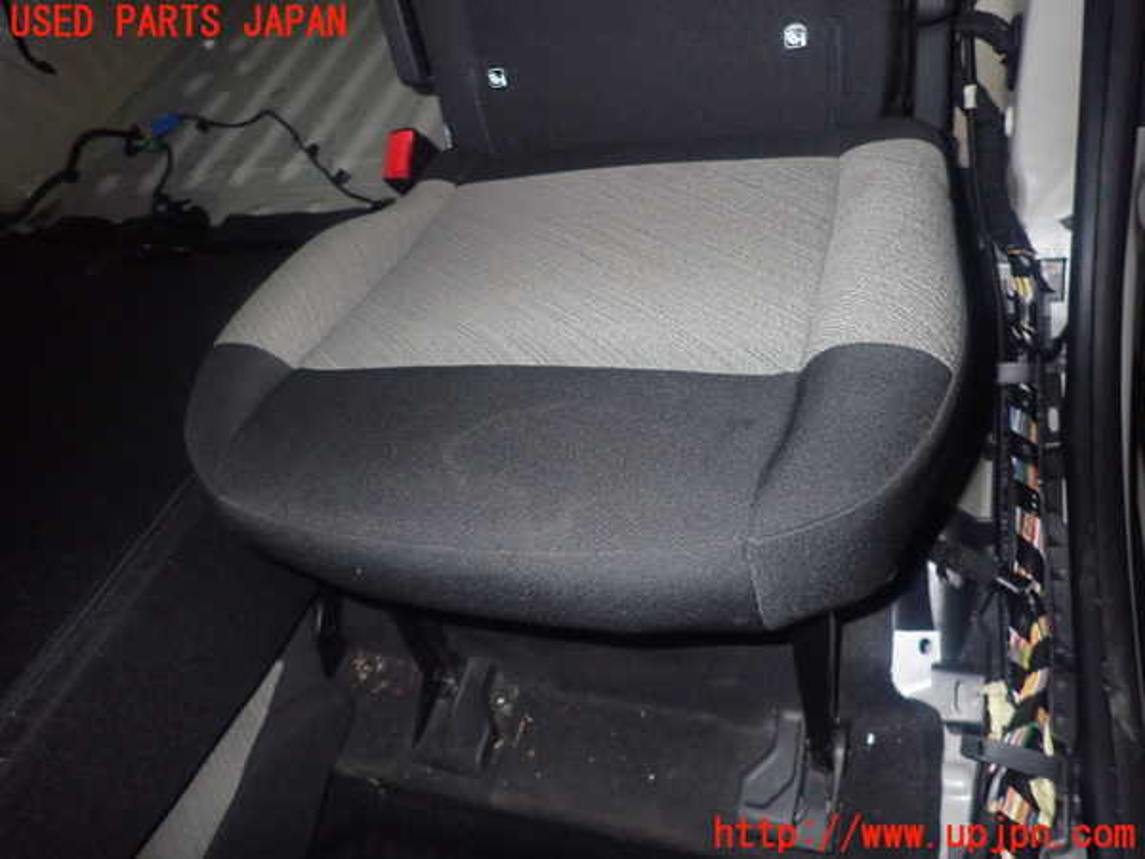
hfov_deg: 69.4
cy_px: 430
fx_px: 827
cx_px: 572
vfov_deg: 54.9
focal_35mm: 25
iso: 800
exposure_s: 1/30
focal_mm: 4.5
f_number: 5.6
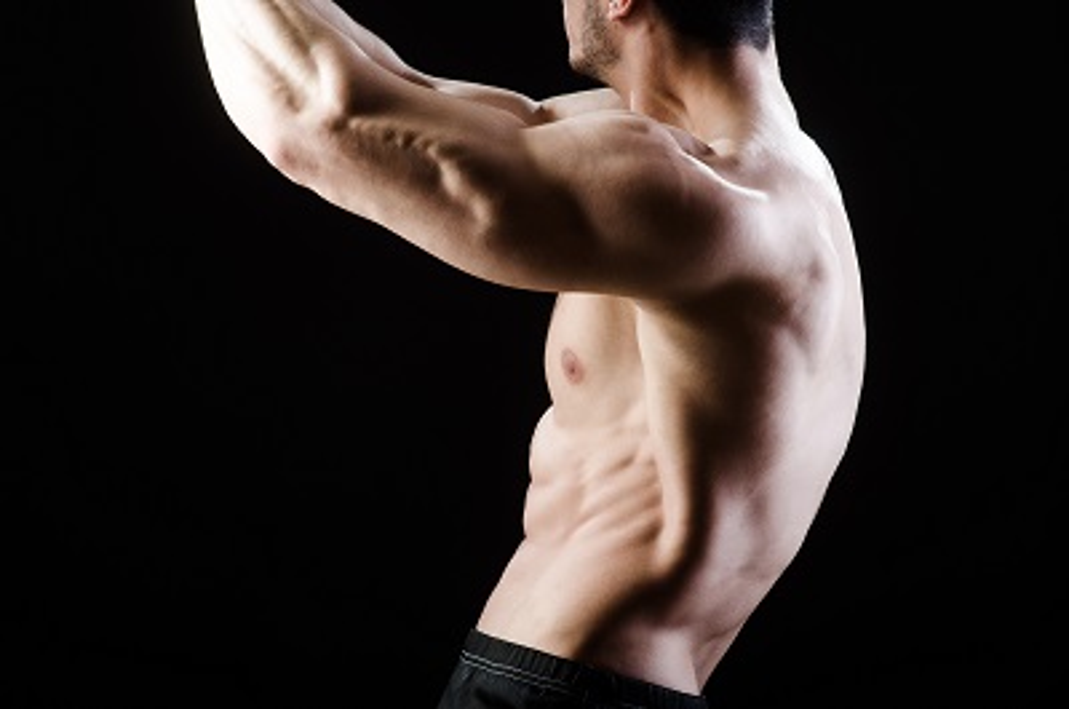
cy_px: 354
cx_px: 534
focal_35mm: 128
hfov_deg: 16.1
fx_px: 3778
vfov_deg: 10.7
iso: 100
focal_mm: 85
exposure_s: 1/200
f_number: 13
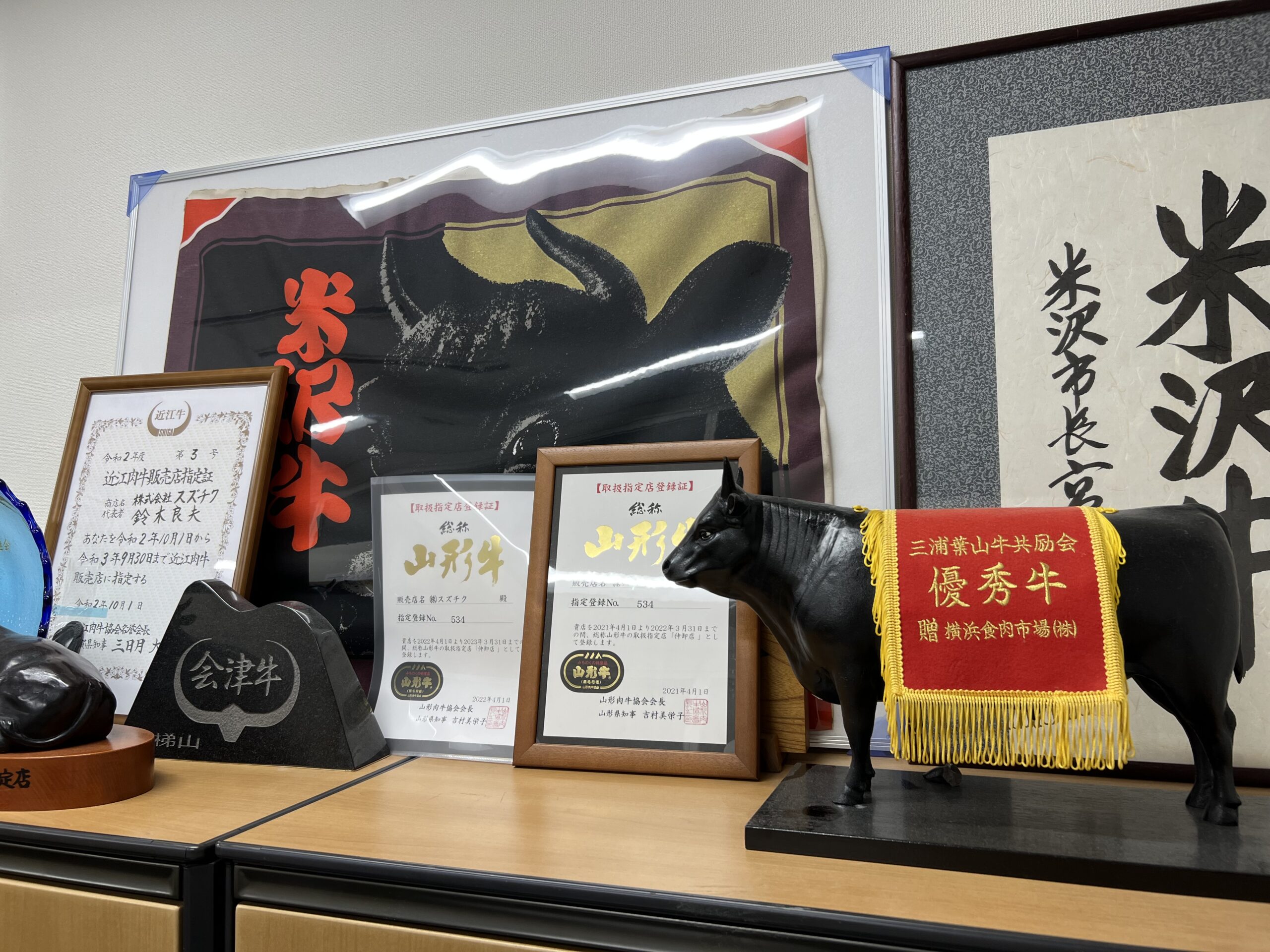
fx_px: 954
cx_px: 635
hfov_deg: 67.3
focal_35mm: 26
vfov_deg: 53.1
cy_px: 476
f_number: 1.5
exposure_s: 1/111
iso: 32
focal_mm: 5.7
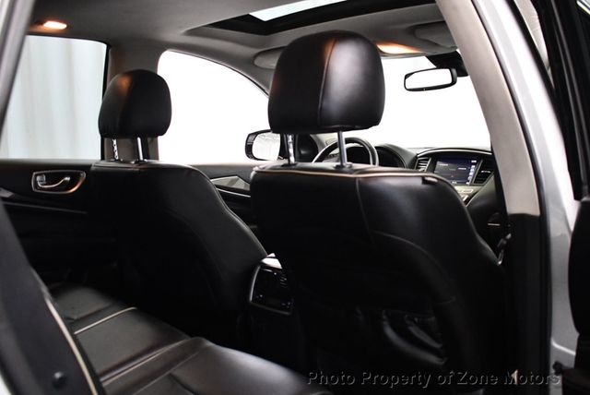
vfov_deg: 36.9
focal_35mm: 36
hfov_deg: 53.1
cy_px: 198
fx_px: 591
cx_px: 295
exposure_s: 1/125
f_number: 3.5
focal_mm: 18
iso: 3200
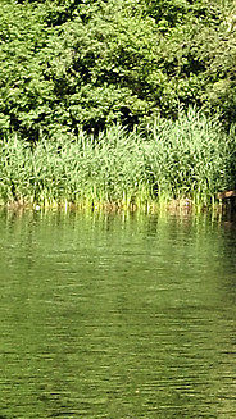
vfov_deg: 7.0
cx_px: 755
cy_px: -633
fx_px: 3201
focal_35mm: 288
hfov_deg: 4.1
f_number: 5.6
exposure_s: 1/500
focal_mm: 25
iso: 200
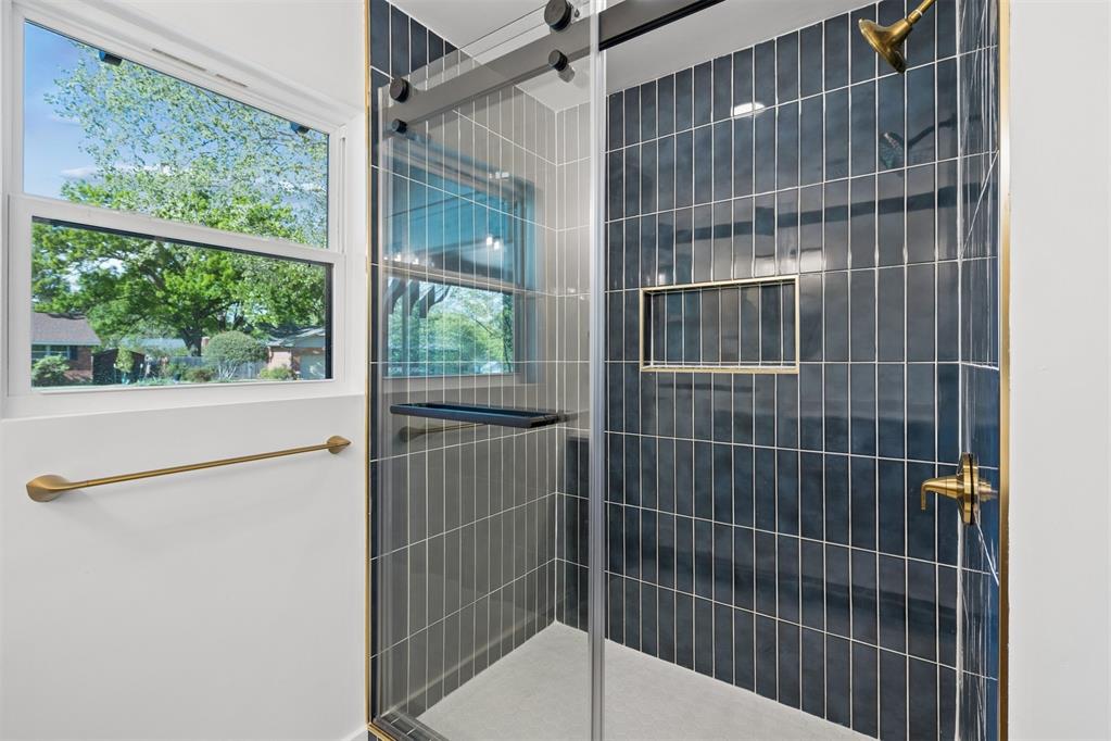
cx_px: 556
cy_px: 370
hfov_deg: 96.7
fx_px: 494
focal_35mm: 16
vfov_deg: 73.7
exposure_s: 1/25
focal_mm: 16
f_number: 8
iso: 200
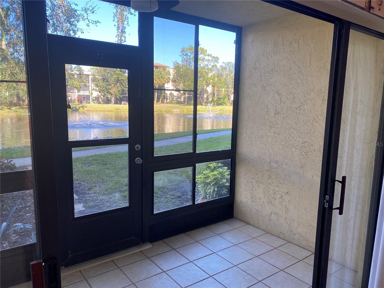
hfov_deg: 67.3
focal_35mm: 26
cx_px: 192
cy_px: 144
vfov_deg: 53.1
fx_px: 288
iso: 32
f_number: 1.8
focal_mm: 4.25
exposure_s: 1/167
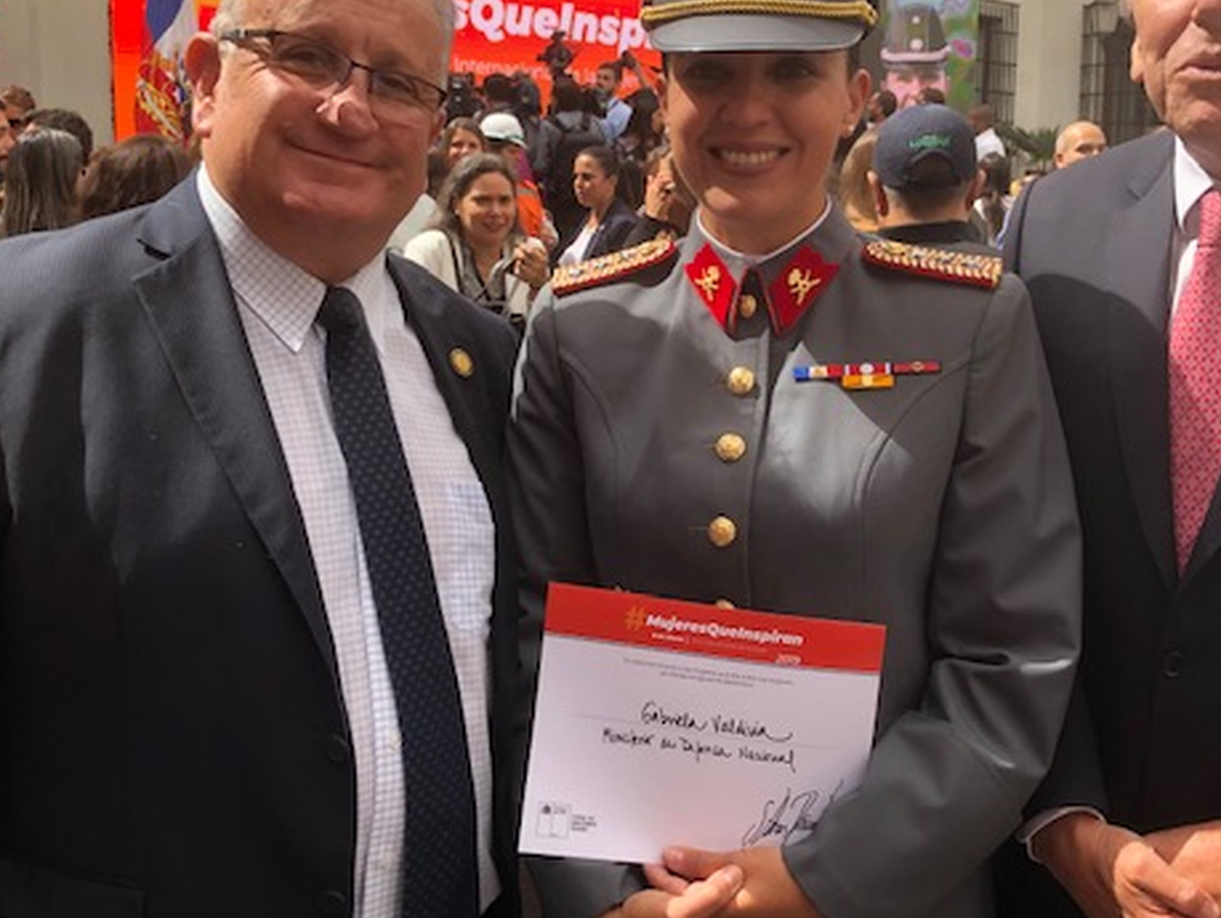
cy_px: 381
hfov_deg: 47.7
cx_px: 689
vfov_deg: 36.8
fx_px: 1377
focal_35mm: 39
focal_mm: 4
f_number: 1.8
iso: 32
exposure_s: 1/241
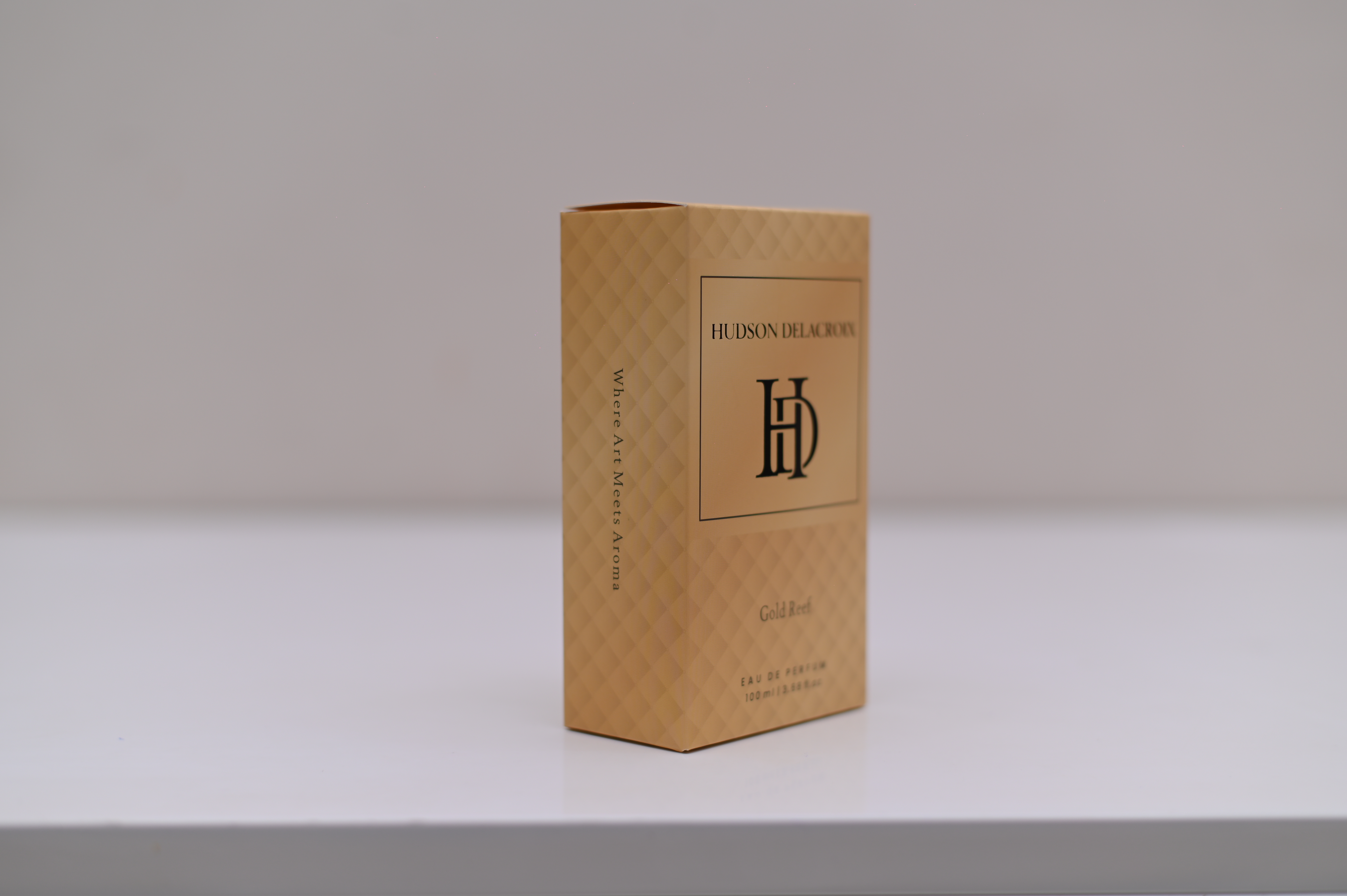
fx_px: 1870
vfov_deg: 27.0
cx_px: 674
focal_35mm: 50
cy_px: 448
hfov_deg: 39.6
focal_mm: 50
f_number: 2.8
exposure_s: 1/200
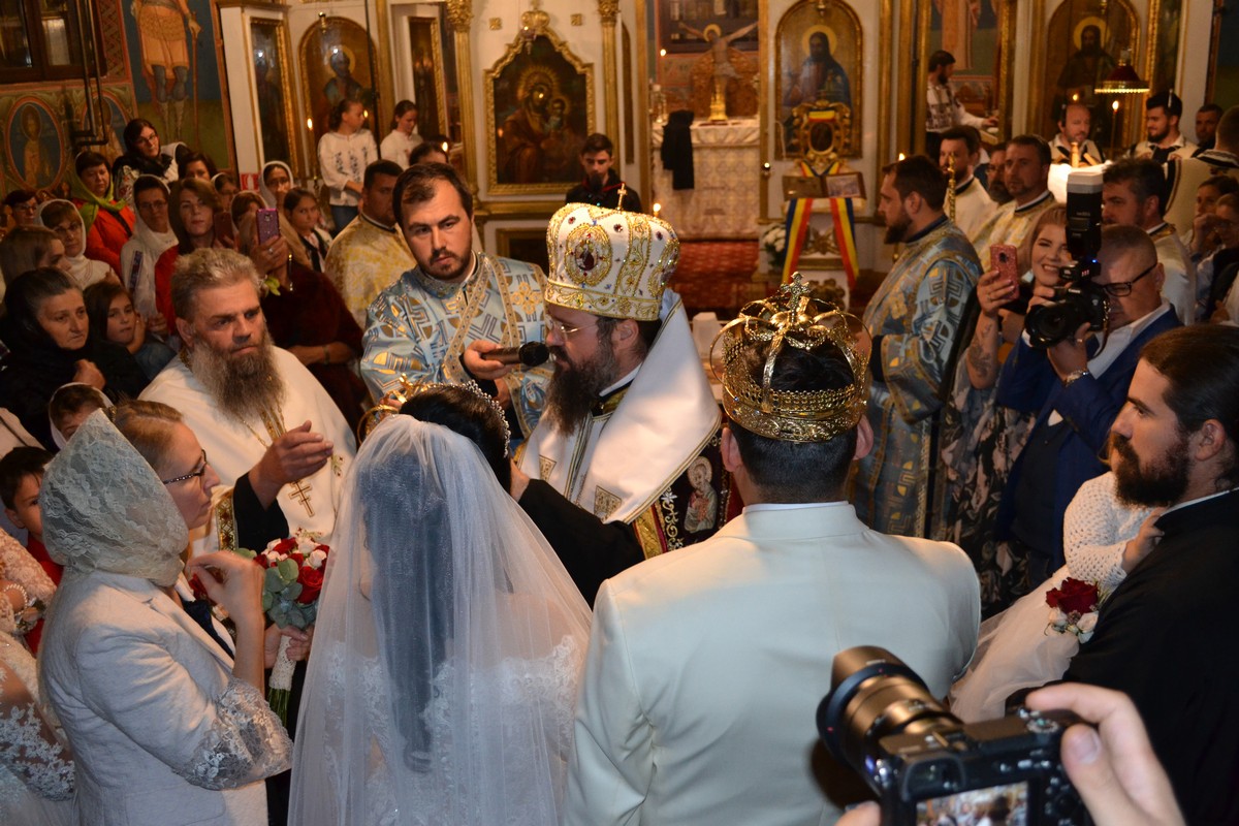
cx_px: 620
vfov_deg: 40.0
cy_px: 413
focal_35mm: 33
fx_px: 1136
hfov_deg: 57.2
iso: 1600
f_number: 3.8
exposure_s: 1/60
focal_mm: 22
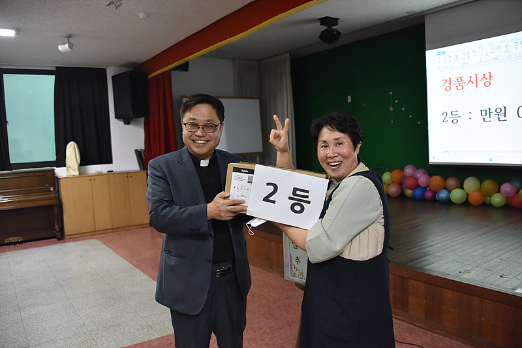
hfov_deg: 65.5
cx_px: 261
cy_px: 174
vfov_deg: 46.4
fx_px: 406
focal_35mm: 28
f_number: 4
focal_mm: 28
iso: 3600
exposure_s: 1/160
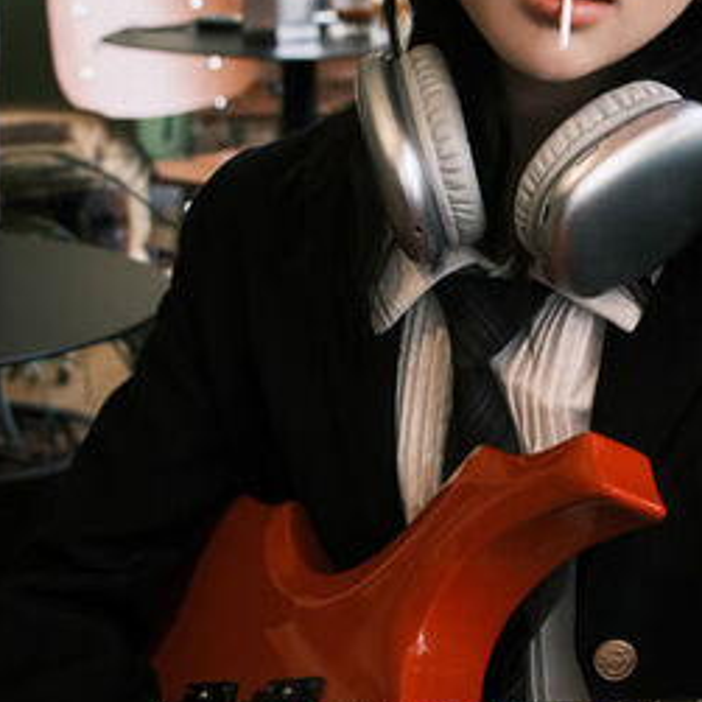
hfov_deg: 17.8
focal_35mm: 96
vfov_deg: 18.1
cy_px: 380
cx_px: 632
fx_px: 2203
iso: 500
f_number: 2.8
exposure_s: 1/125
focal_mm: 18
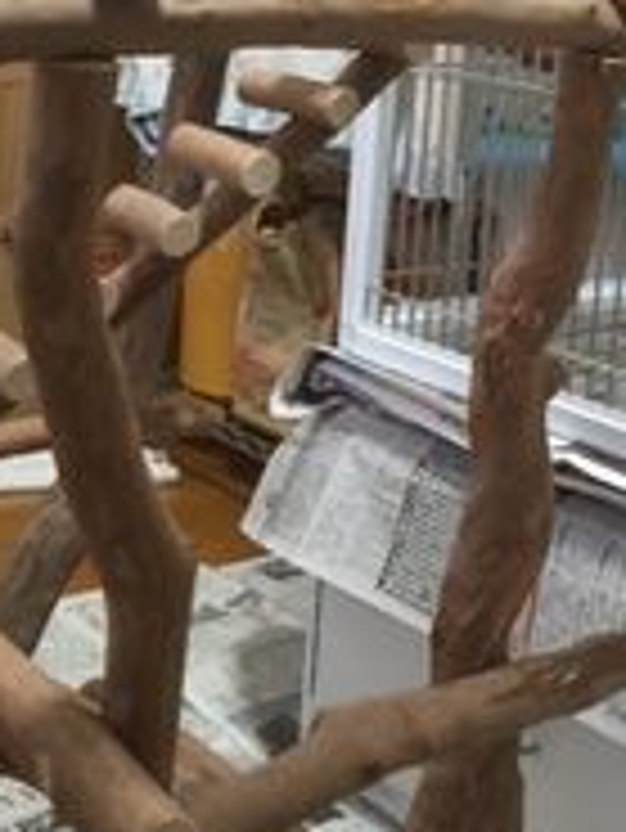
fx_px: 1614
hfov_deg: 21.7
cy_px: 133
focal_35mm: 67
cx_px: 482
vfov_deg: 28.2
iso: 50
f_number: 2.2
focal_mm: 4.15
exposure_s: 1/15
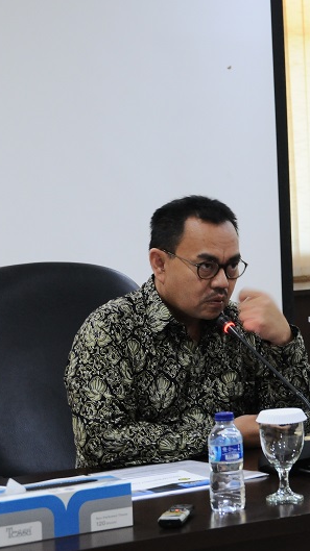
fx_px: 1668
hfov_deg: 10.4
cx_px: 369
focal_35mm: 114
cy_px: 276
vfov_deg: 18.8
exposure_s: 1/13
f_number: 5.6
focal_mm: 48
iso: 1000
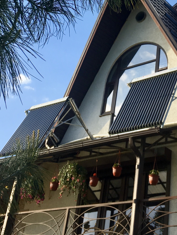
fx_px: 464
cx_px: 141
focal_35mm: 68
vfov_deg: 27.1
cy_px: 5
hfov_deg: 21.4
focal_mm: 4.15
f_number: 2.2
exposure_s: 1/565
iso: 25
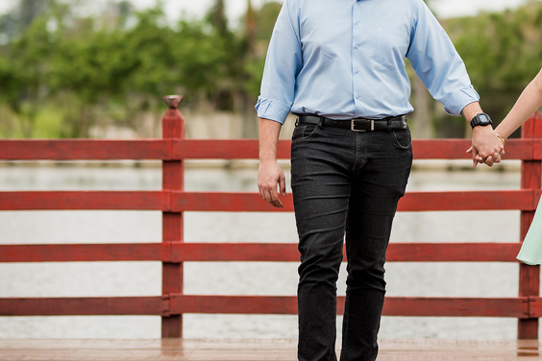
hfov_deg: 11.3
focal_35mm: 181
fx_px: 2725
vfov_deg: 7.6
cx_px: 422
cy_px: 95
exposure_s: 1/1600
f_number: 1.8
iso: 100
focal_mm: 85
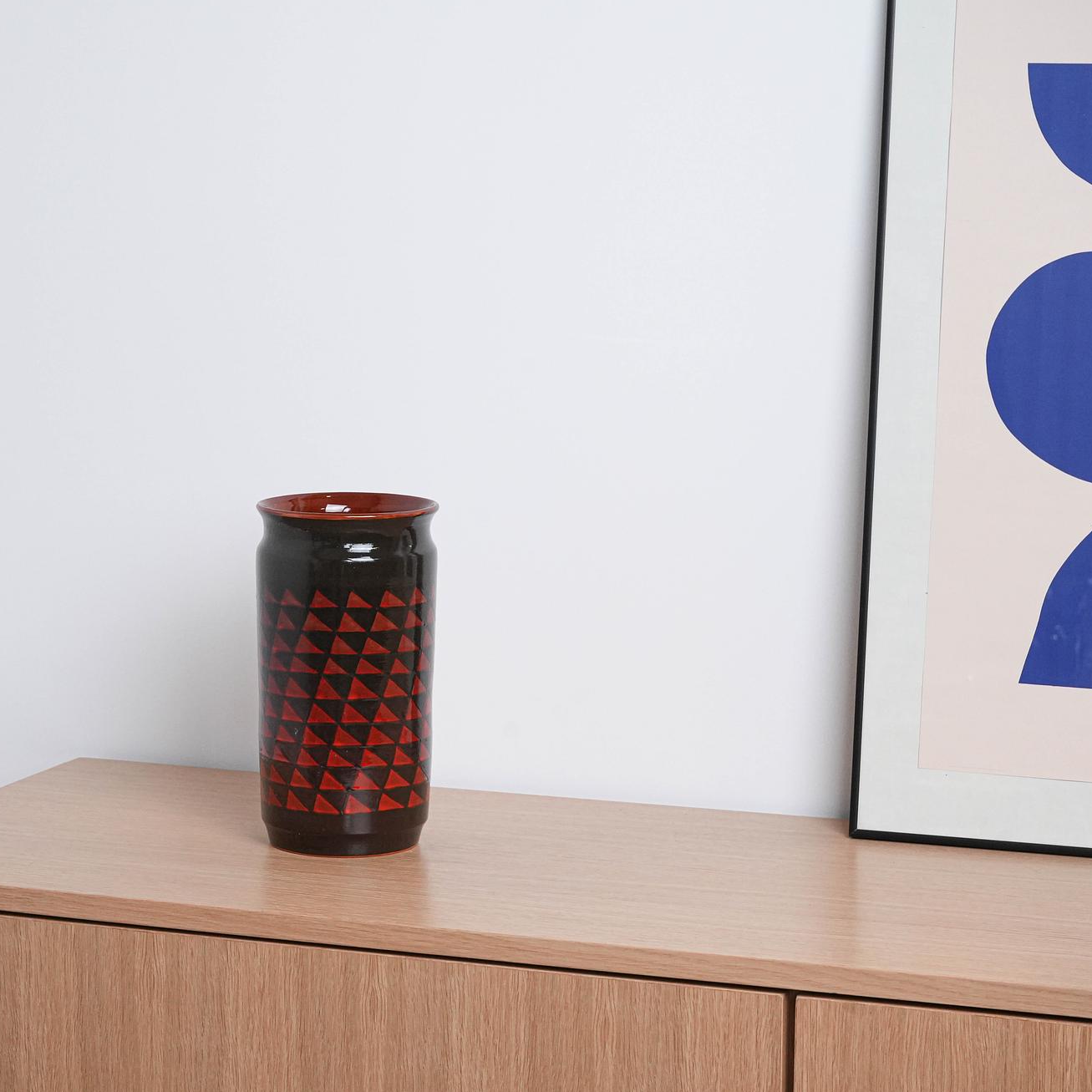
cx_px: 414
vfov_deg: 19.1
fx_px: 3248
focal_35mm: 91
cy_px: 549
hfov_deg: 19.1
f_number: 9
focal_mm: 70
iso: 2500
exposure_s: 1/80
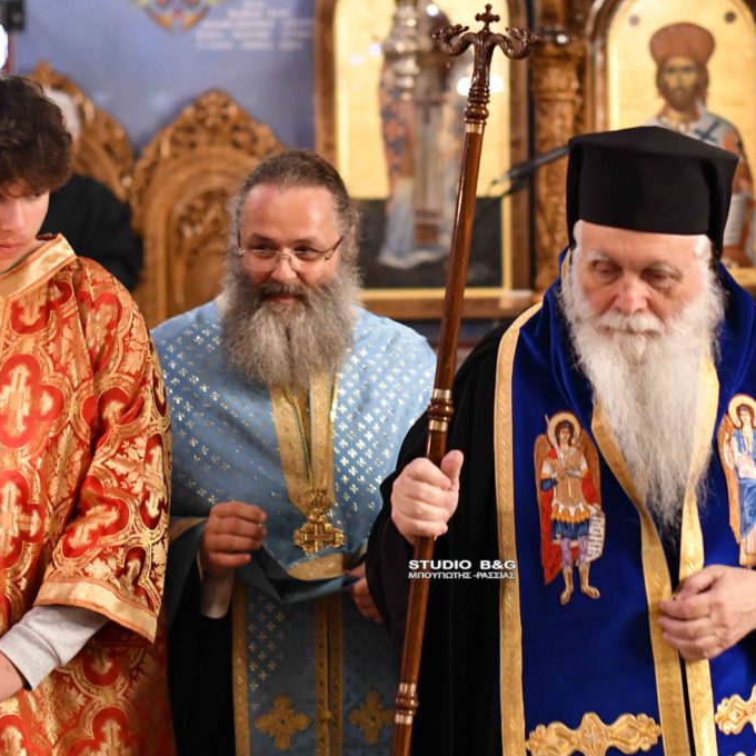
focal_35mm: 96
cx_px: 511
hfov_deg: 18.1
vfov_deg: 18.1
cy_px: 379
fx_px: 2372
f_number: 2.2
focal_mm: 50
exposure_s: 1/80
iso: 3200
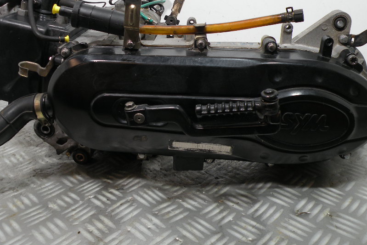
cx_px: 162
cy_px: 70
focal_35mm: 36
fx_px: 367
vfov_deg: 36.3
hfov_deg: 53.0
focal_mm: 4.7
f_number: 2.8
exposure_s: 1/64.8
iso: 64
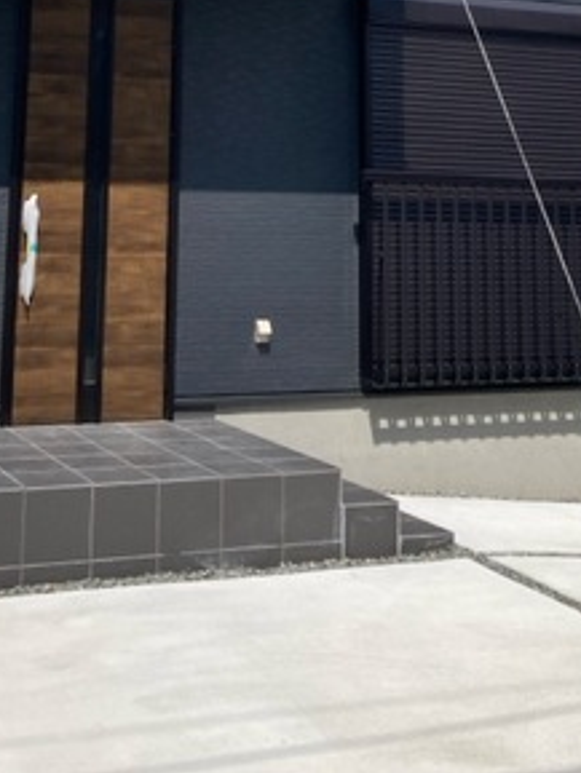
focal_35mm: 62
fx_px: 1386
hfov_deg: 23.5
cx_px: 177
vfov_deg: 28.3
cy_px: -78
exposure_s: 1/2315
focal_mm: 3.99
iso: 20
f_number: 1.8
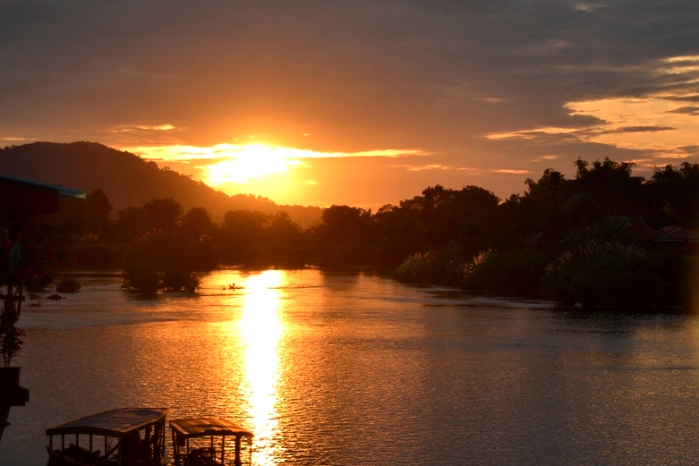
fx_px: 2020
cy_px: 316
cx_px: 473
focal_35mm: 104
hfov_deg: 19.6
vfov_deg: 13.1
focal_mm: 42
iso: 100
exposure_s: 1/400
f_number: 5
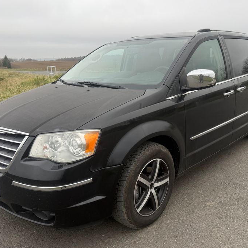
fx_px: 259
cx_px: 137
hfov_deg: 51.0
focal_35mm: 32
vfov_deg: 51.0
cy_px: 111
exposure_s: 1/742
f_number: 1.78
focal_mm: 6.76
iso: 80
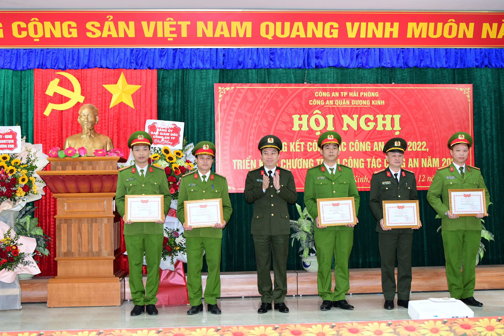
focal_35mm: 46
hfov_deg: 42.3
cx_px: 252
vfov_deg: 28.9
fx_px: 651
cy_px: 168
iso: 1250
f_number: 2.8
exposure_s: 1/200
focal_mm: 31
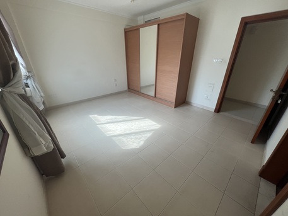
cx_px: 144
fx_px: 108
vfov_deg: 89.9
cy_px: 108
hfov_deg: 106.2
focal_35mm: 13
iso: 50
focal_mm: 1.57
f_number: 1.8
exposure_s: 1/99
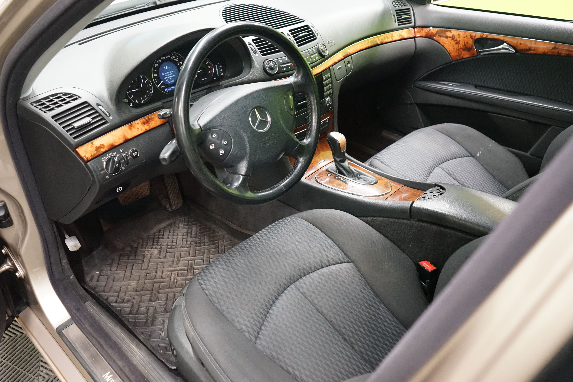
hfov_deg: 65.5
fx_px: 446
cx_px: 286
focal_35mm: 28
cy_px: 191
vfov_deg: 46.4
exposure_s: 1/50
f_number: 5.6
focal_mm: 28
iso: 6400
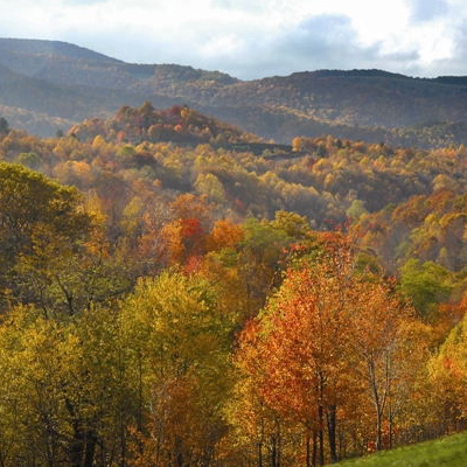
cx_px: 302
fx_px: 1399
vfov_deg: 18.9
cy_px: 243
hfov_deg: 18.9
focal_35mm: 92
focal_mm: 45
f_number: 8
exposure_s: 1/60
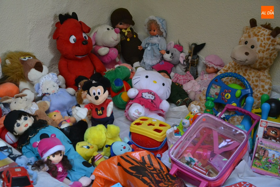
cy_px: 94
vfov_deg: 22.6
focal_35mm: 60
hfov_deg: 33.4
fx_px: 467
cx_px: 140
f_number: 4.5
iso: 3200
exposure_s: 1/80
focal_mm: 40
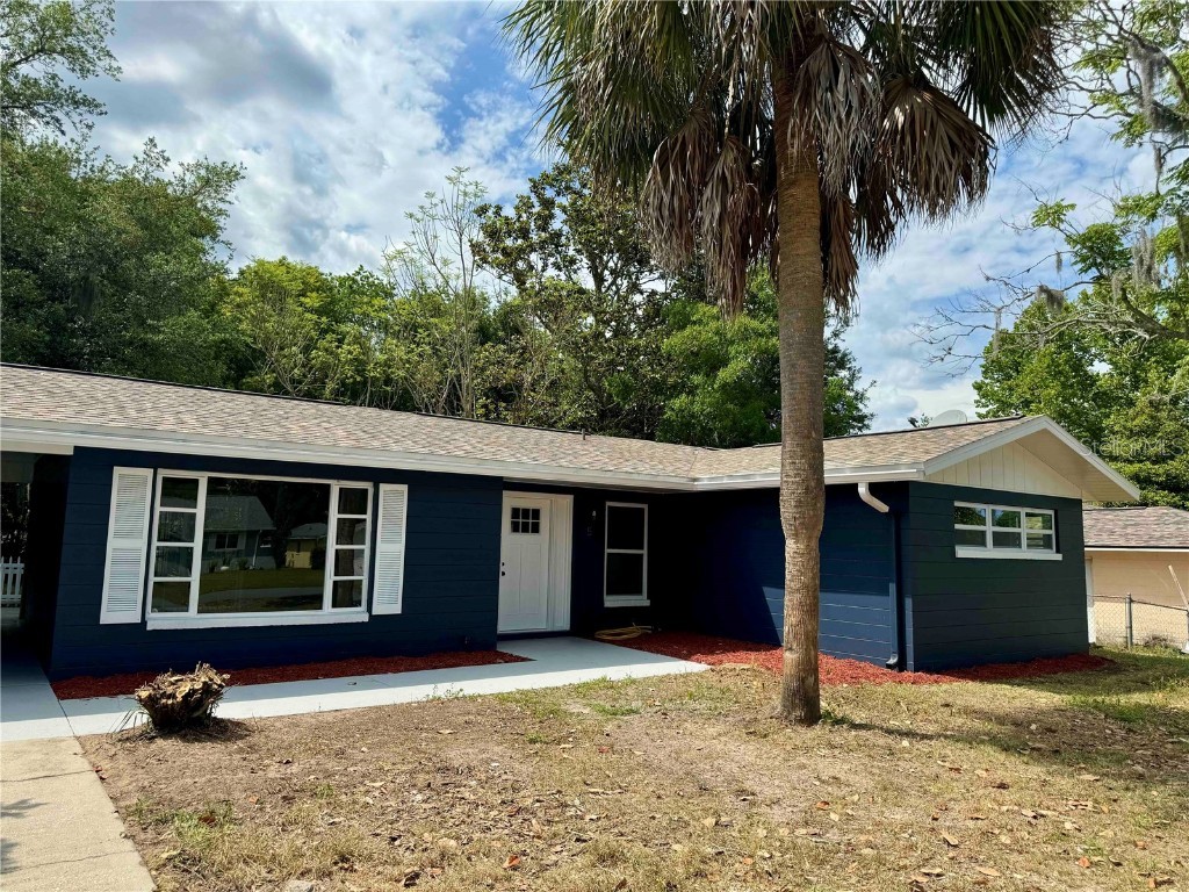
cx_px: 594
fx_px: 824
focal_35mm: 24
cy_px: 446
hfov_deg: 71.6
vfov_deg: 56.8
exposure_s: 1/4950
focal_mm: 6.76
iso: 80
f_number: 1.78
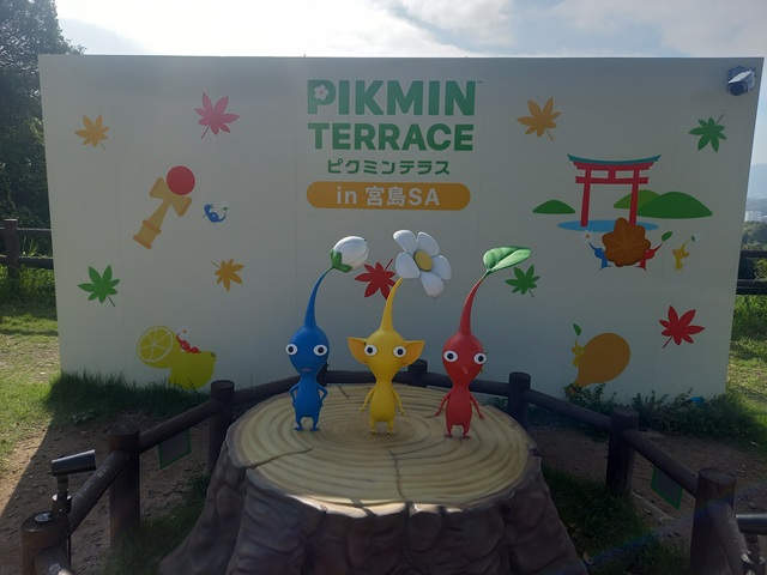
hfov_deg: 69.4
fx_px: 554
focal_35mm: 25
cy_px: 288
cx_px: 384
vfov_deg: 54.9
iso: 50
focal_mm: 4.65
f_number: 1.8
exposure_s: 1/712
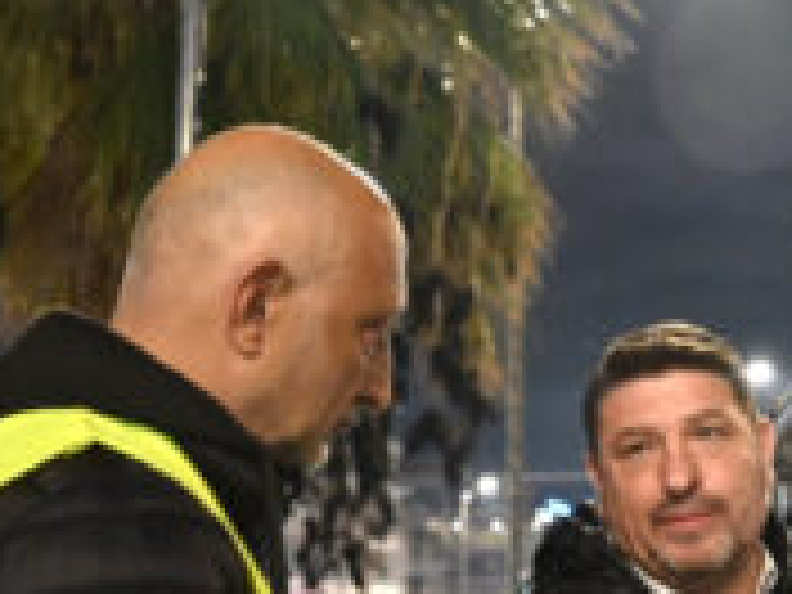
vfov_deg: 26.4
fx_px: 1258
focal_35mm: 55
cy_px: 410
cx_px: 756
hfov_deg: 32.6
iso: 5600
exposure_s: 1/60.2
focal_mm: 24
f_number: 2.8
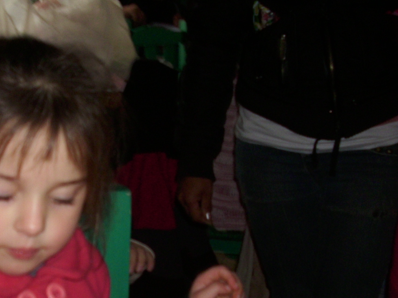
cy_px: 216
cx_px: 78
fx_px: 793
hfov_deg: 27.6
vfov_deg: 21.2
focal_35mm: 69
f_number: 2.8
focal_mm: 6.2
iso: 50
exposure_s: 1/30
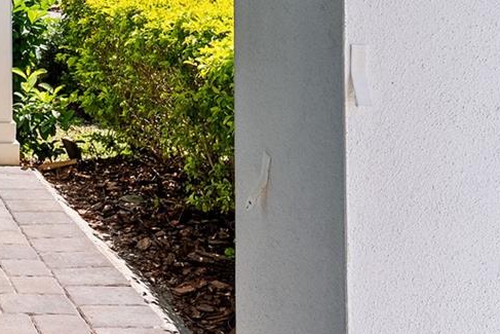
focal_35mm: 69
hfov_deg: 23.9
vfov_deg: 18.5
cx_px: -227
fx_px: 959
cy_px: -92
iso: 100
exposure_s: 1/30
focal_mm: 21
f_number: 8
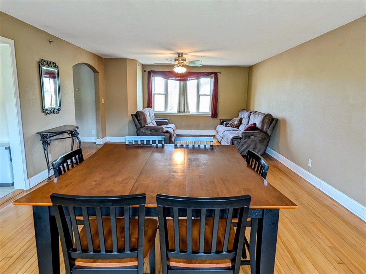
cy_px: 137
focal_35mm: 16
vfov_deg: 78.1
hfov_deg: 94.5
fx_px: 169
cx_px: 183
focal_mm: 2.22
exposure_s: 1/60
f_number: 2.2
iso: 225
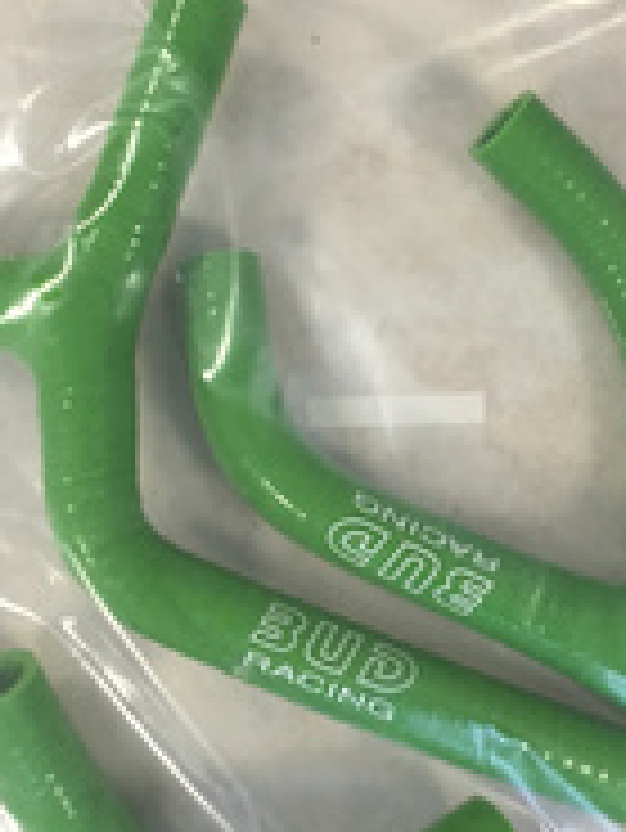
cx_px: 336
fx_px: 1325
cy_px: 306
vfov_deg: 34.7
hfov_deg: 26.6
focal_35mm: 55
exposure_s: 1/30
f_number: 2.2
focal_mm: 4.15
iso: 125
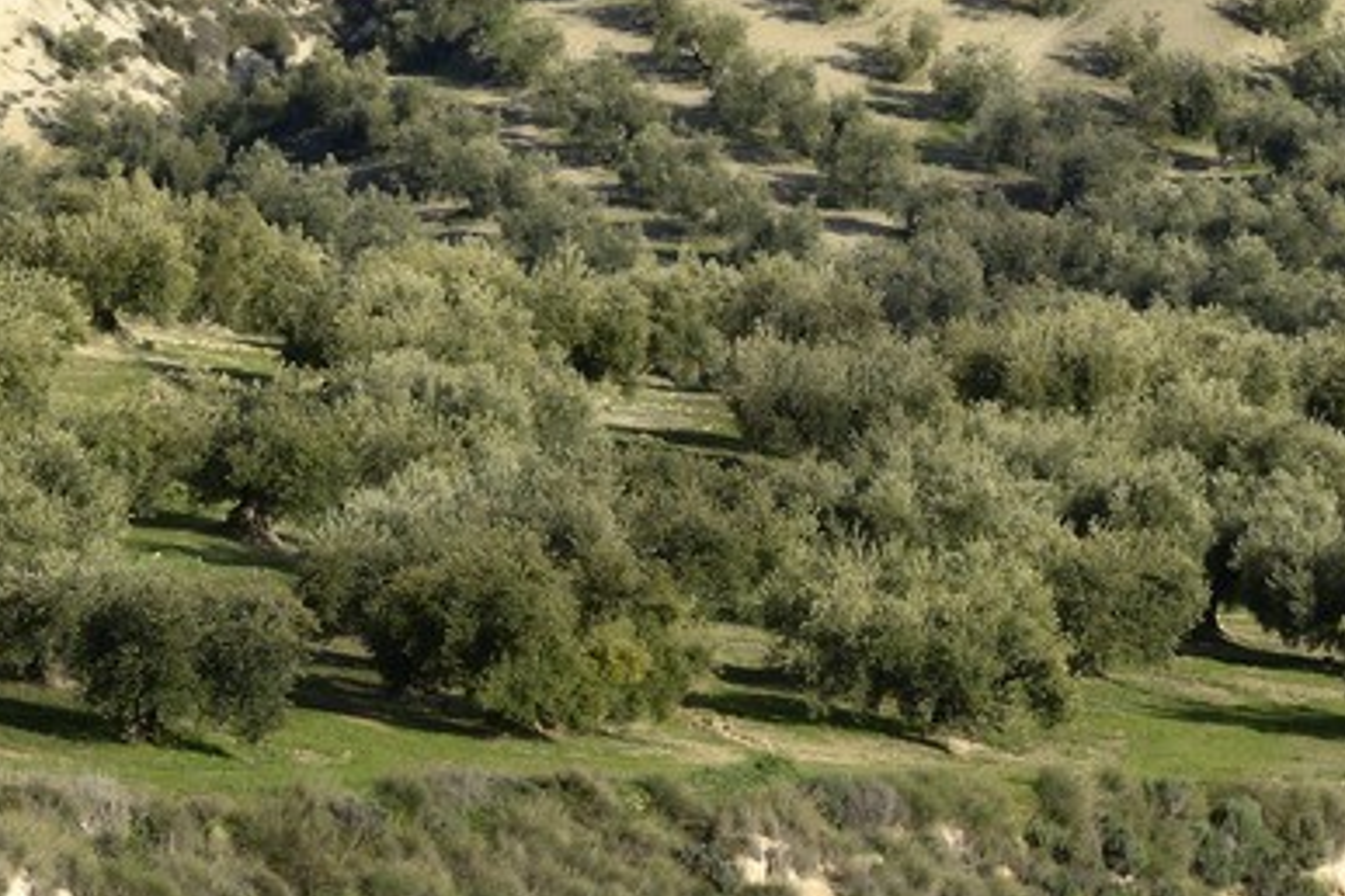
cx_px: -17
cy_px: -695
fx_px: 20061
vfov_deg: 2.6
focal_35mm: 537
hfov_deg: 3.8
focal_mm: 130
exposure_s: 1/320
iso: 200
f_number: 9
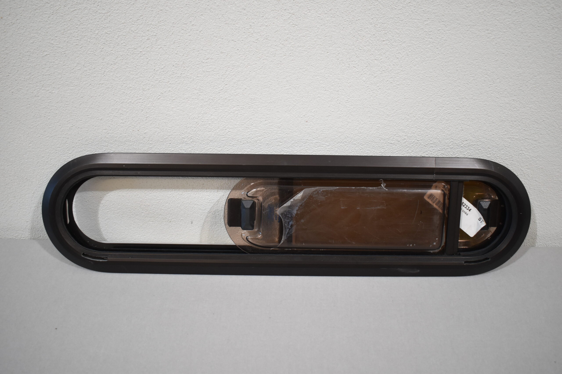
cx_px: 281
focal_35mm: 34
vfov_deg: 38.4
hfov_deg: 55.1
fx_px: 539
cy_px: 187
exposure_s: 1/250
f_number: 3.8
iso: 800
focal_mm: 23
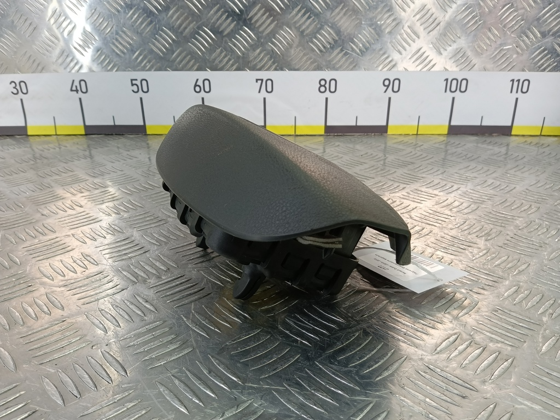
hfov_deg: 73.9
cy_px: 210
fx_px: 372
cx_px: 280
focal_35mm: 23
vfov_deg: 58.9
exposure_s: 1/50
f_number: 1.6
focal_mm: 4.11
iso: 82
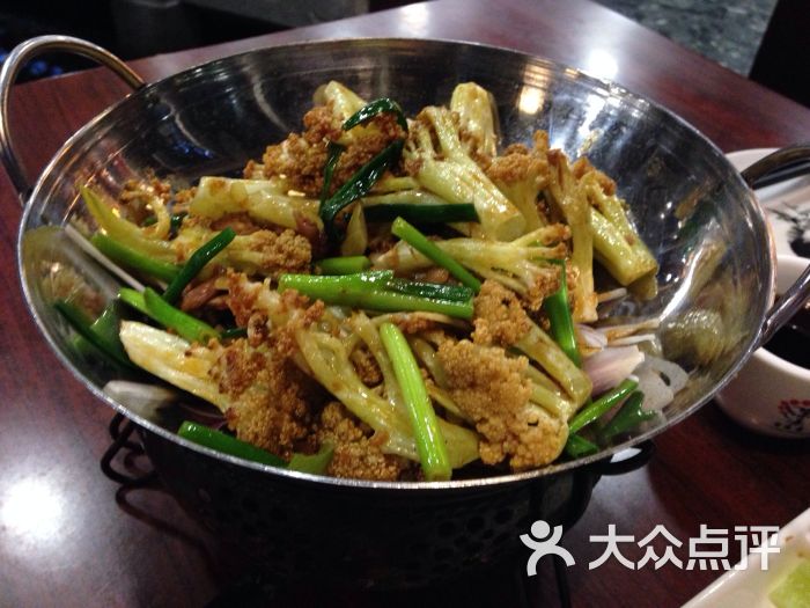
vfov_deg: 42.9
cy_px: 304
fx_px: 772
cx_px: 405
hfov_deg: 55.4
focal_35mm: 33
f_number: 2.4
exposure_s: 1/17
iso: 400
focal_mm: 4.12
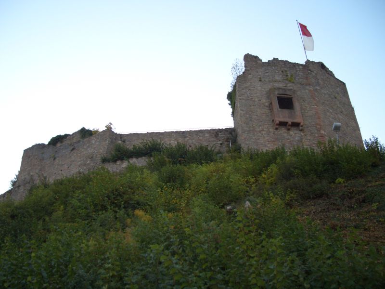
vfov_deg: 40.7
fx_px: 389
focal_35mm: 35
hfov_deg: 52.6
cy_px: 144
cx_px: 192
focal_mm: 5.8
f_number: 2.6
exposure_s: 1/60
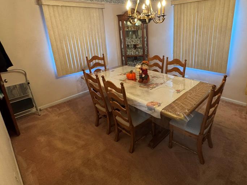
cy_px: 71
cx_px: 145
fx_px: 150
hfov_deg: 78.3
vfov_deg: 62.7
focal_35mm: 21
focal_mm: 2.22
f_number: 2.2
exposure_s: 1/60
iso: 640
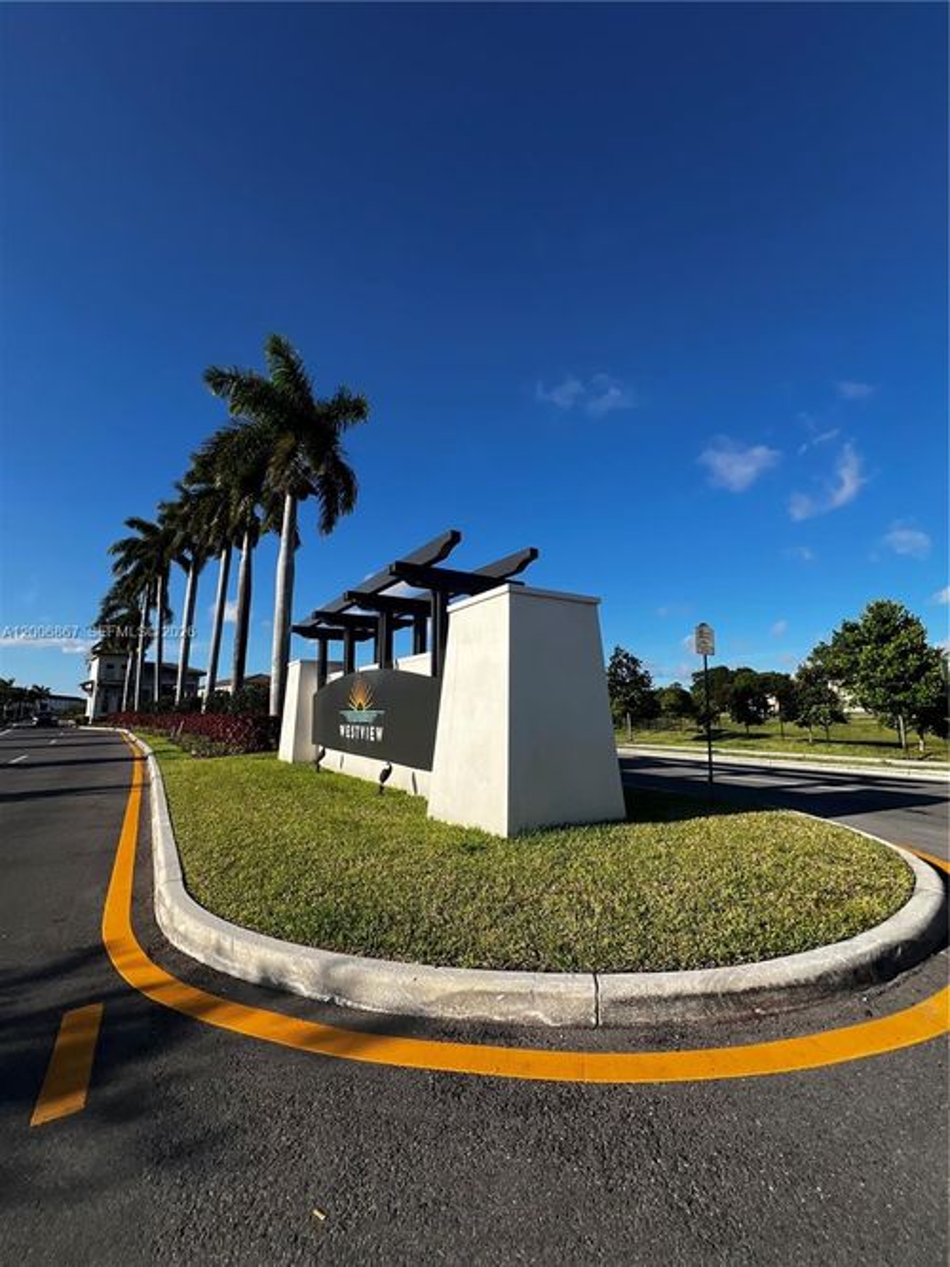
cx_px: 475
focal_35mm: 13
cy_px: 634
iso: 32
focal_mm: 1.57
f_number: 1.8
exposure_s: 1/1815
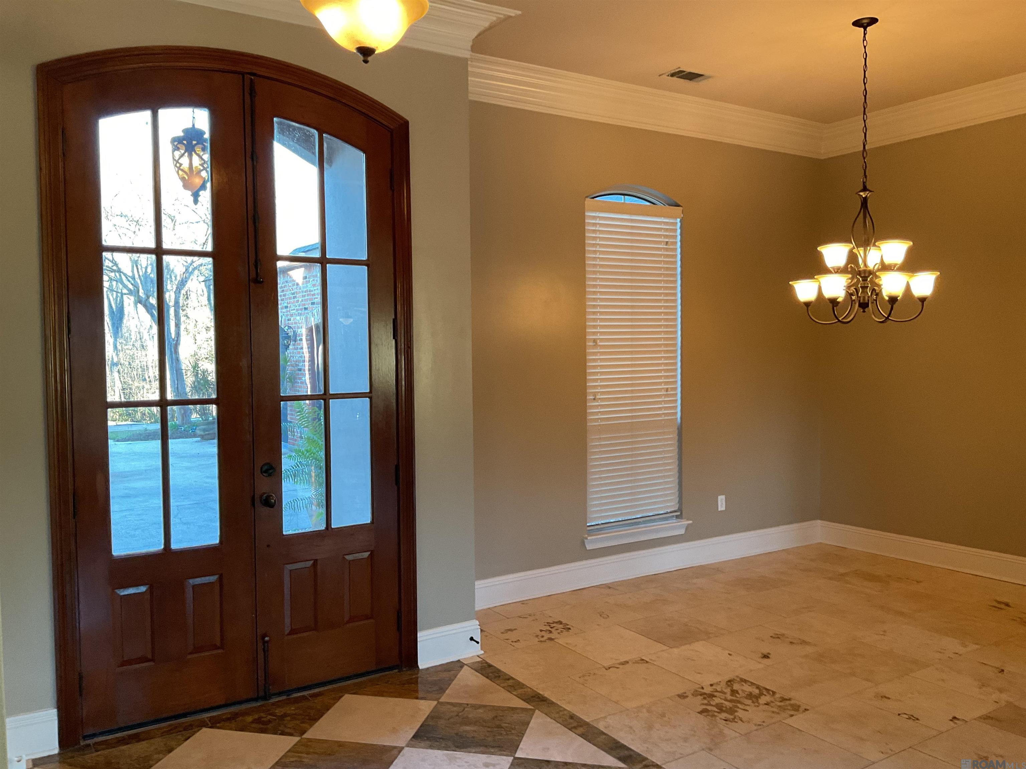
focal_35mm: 29
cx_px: 513
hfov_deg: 61.7
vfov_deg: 48.2
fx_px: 860
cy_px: 384
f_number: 1.8
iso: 100
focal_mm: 3
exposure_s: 1/60
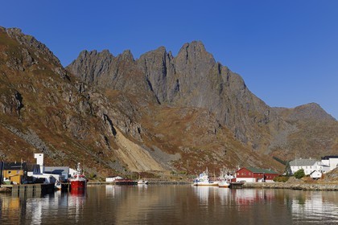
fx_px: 582
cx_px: 169
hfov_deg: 32.4
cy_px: 112
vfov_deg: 21.9
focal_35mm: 62
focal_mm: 62
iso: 200
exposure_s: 1/160
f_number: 16
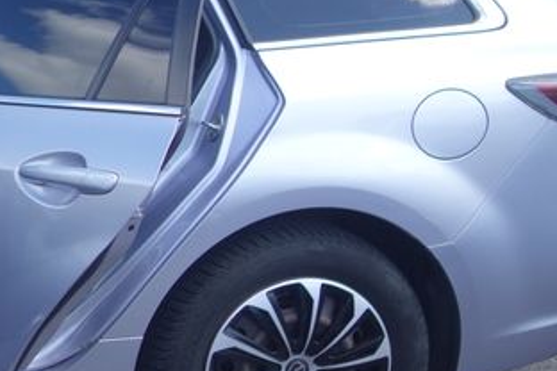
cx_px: -243
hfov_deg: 19.7
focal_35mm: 92
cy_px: 144
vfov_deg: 14.9
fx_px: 1423
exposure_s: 1/640
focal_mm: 10.4
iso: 125
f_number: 2.2
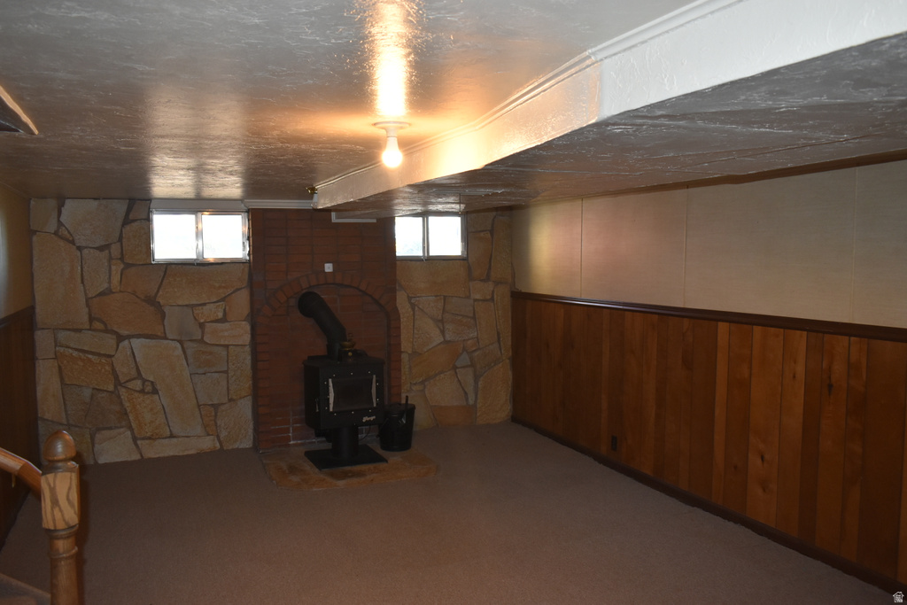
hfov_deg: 61.9
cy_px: 302
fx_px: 756
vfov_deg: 43.6
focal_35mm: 30
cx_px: 454
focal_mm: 20
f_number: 4.5
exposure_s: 1/80
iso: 800
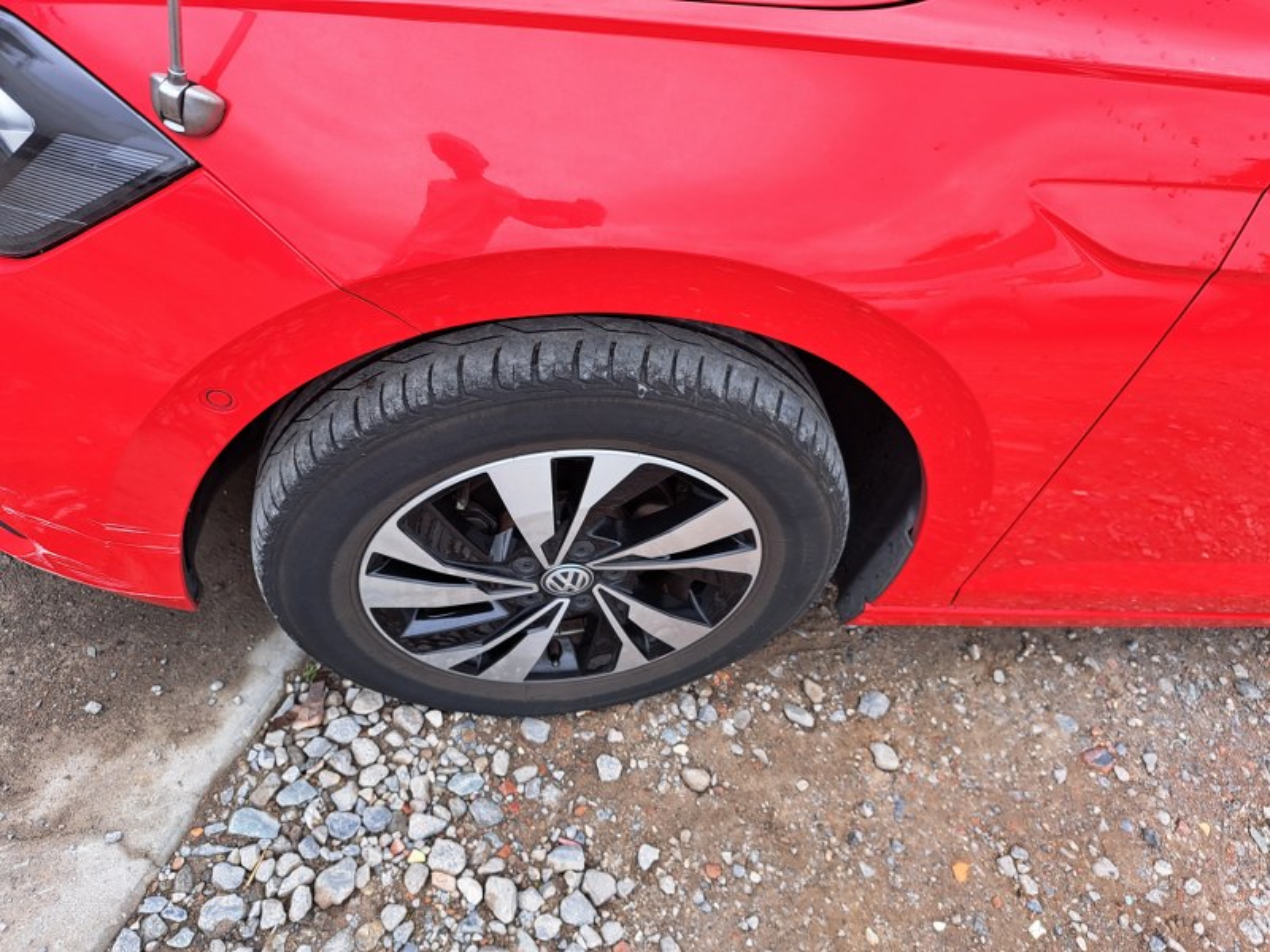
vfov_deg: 56.8
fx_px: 881
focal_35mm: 24
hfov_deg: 71.6
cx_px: 635
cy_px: 476
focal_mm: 5.23
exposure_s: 1/262
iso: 50
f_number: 1.8
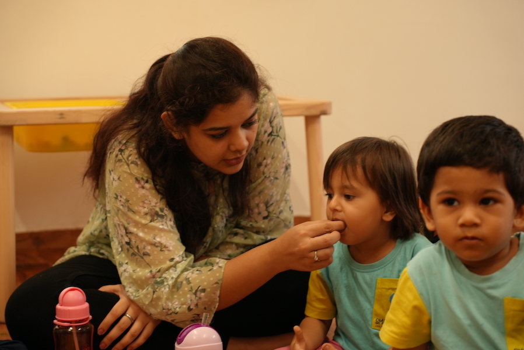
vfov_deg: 18.2
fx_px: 1092
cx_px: 262
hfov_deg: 27.0
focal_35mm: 75
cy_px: 175
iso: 1000
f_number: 4.5
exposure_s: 1/100
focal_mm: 75
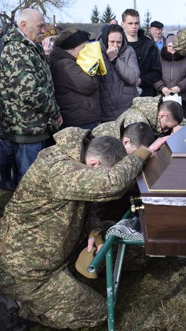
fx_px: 500
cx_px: 190
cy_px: 164
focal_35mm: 57
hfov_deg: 20.4
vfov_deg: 36.6
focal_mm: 24
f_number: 5
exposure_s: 1/640
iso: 200
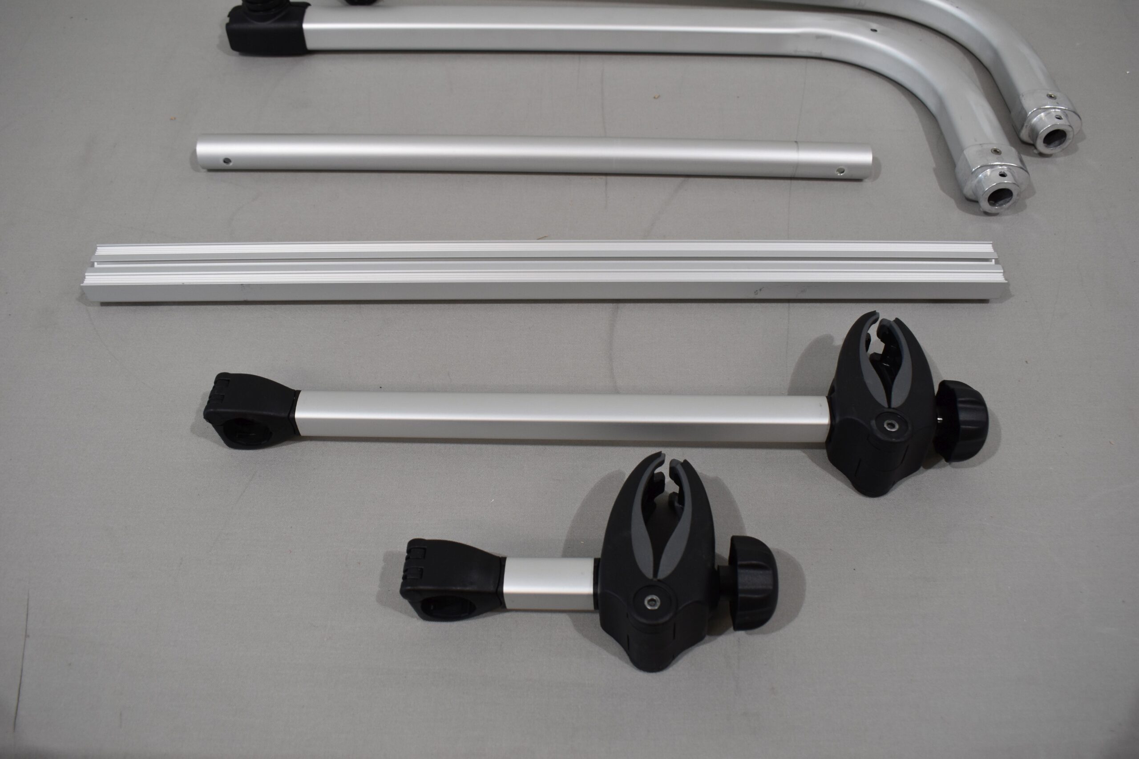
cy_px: 380
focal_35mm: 30
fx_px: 949
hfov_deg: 61.9
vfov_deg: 43.6
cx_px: 570
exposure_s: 1/125
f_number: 5.6
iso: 400
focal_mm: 20
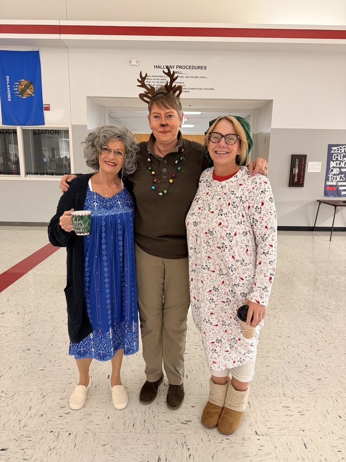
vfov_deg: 71.6
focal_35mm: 24
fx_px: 320
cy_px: 231
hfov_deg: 56.8
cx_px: 173
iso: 320
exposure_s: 1/60
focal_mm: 6.76
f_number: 1.78
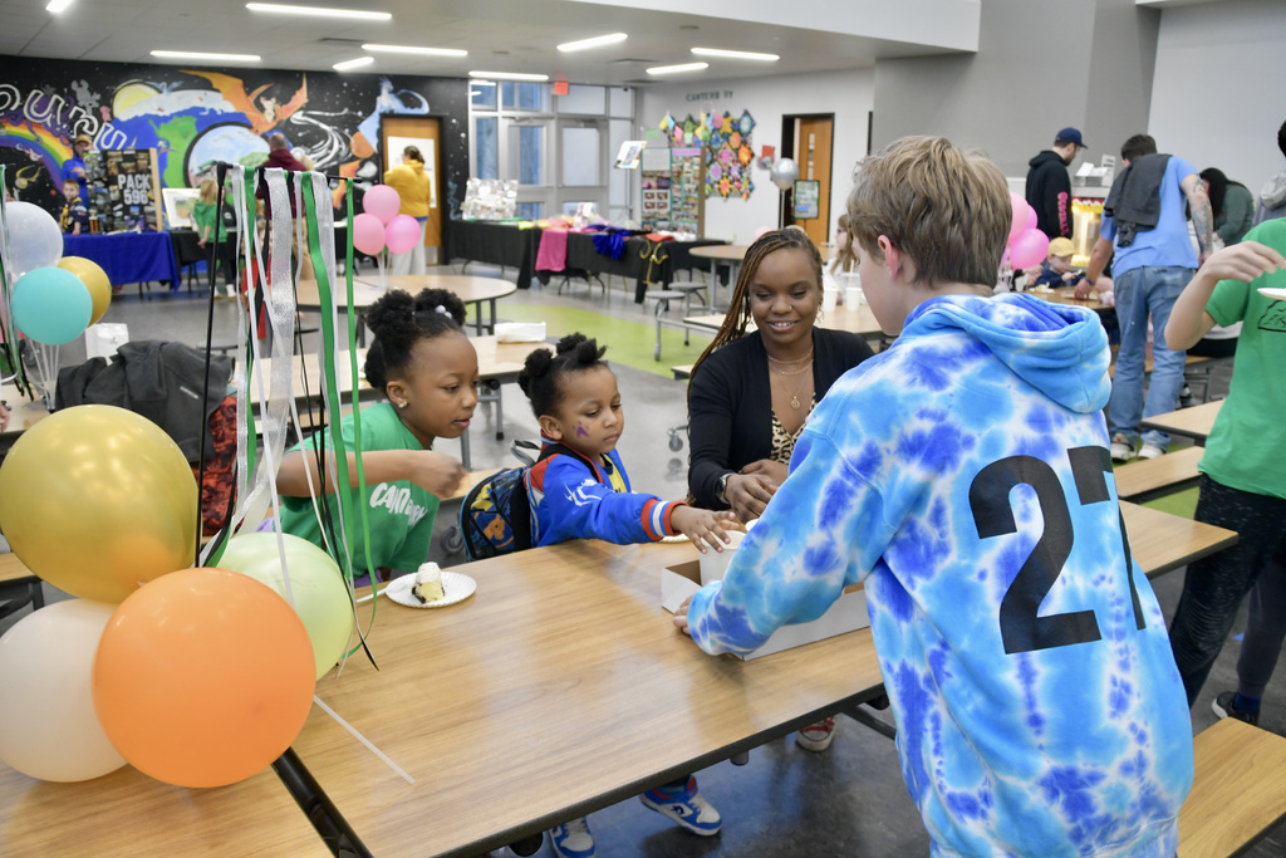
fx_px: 1072
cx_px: 643
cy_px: 429
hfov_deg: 61.9
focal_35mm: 30
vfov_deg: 43.6
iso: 1600
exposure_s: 1/125
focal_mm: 20
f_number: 3.5
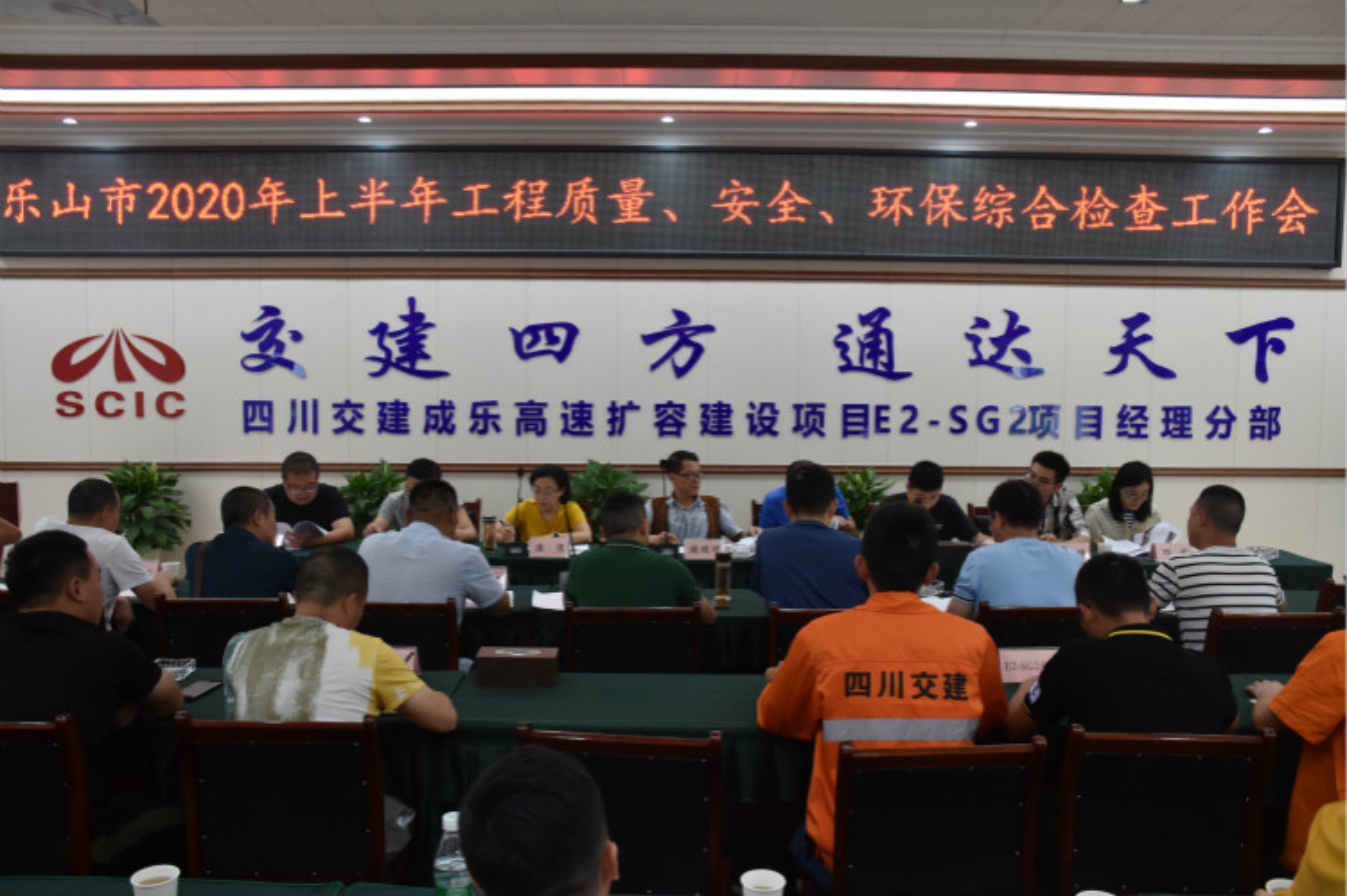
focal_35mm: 30
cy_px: 448
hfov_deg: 62.0
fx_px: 1122
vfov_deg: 43.6
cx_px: 674
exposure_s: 1/80
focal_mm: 20
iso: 800
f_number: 4.5
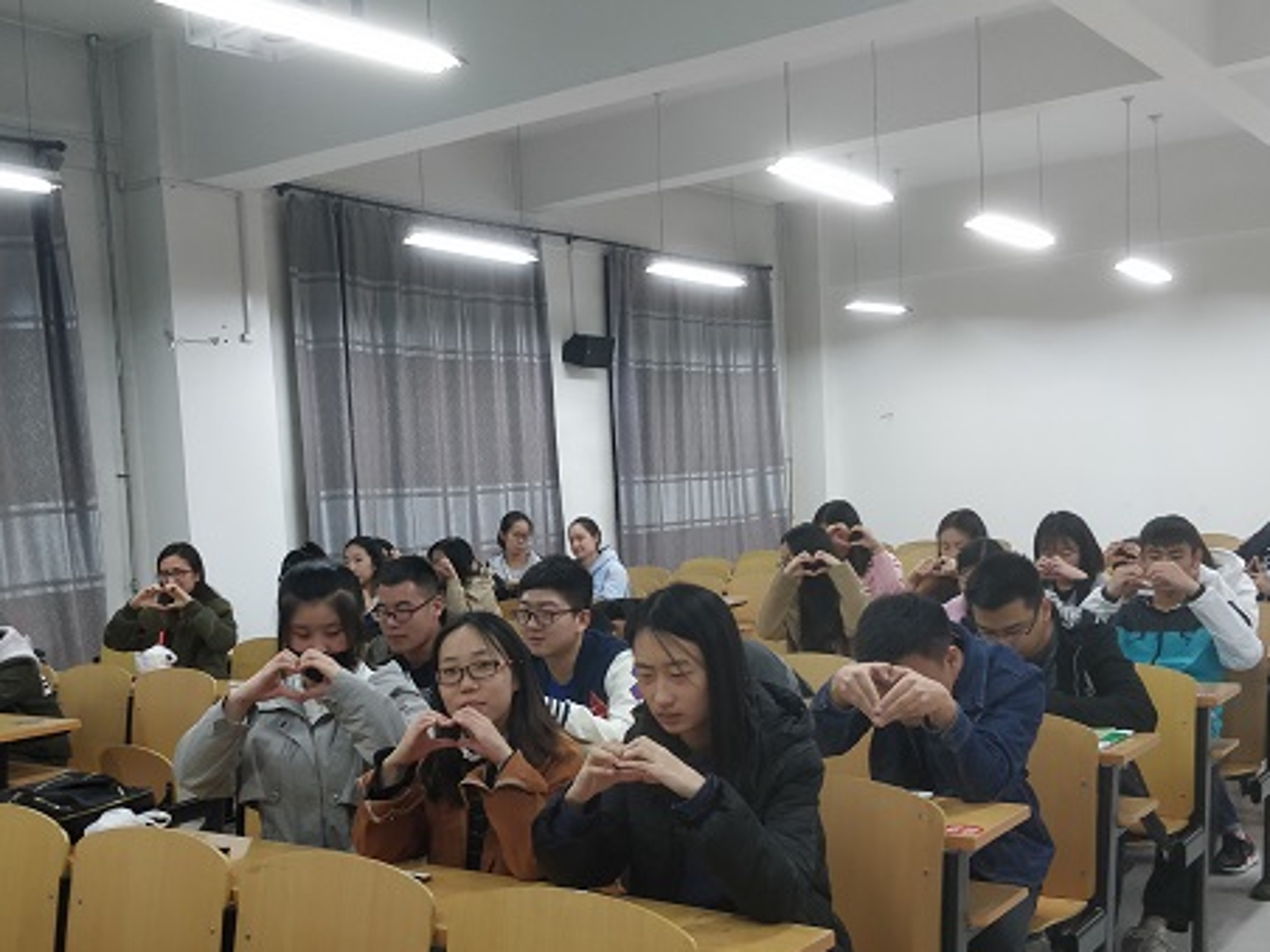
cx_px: 537
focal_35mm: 34
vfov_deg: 41.5
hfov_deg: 53.7
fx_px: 1247
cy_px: 601
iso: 500
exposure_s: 1/50
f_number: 1.7
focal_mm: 4.1
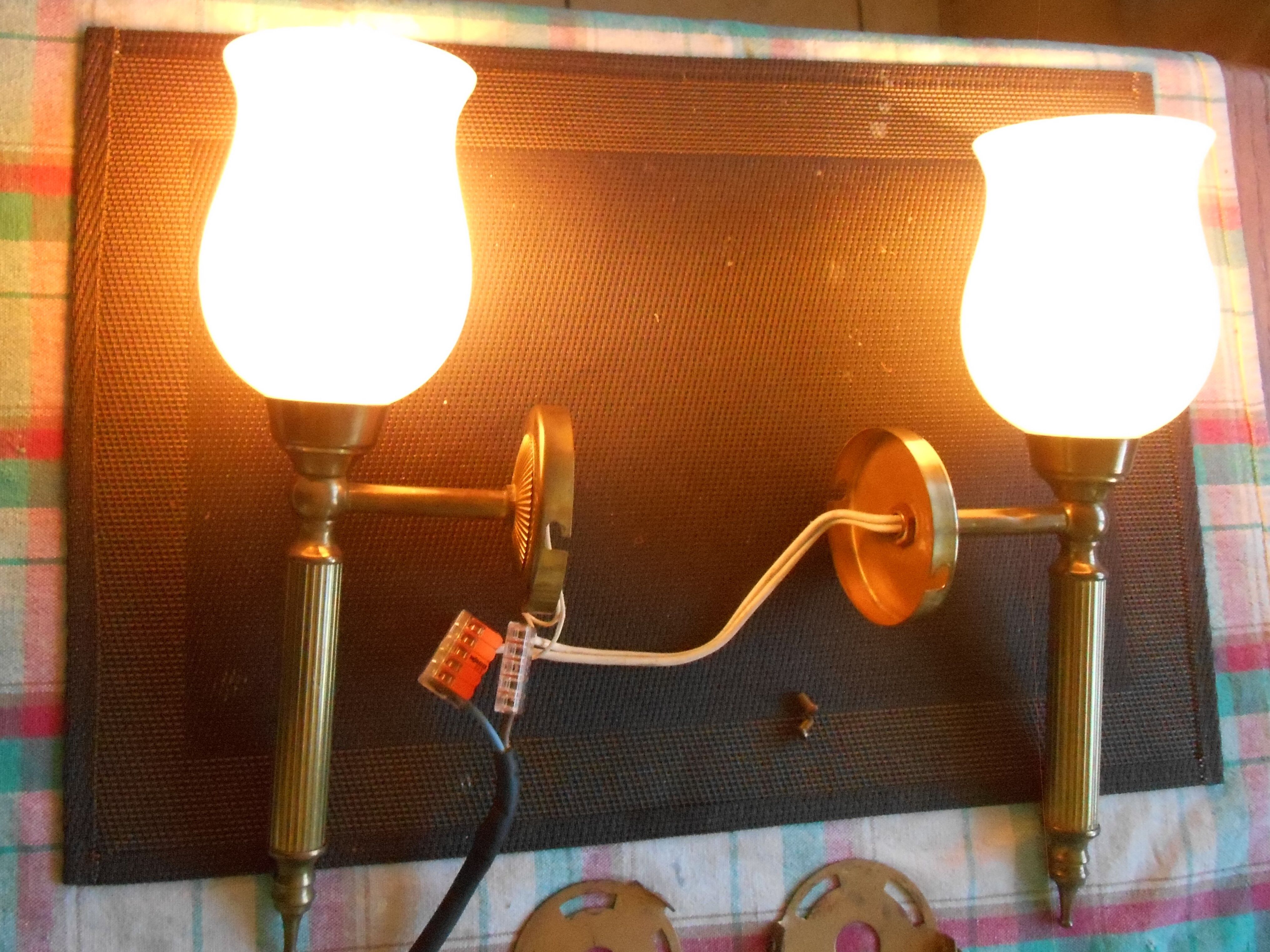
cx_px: 635
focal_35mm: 26
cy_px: 476
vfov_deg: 53.1
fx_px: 954
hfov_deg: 67.3
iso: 800
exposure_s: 1/125
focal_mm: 4.7
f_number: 3.4
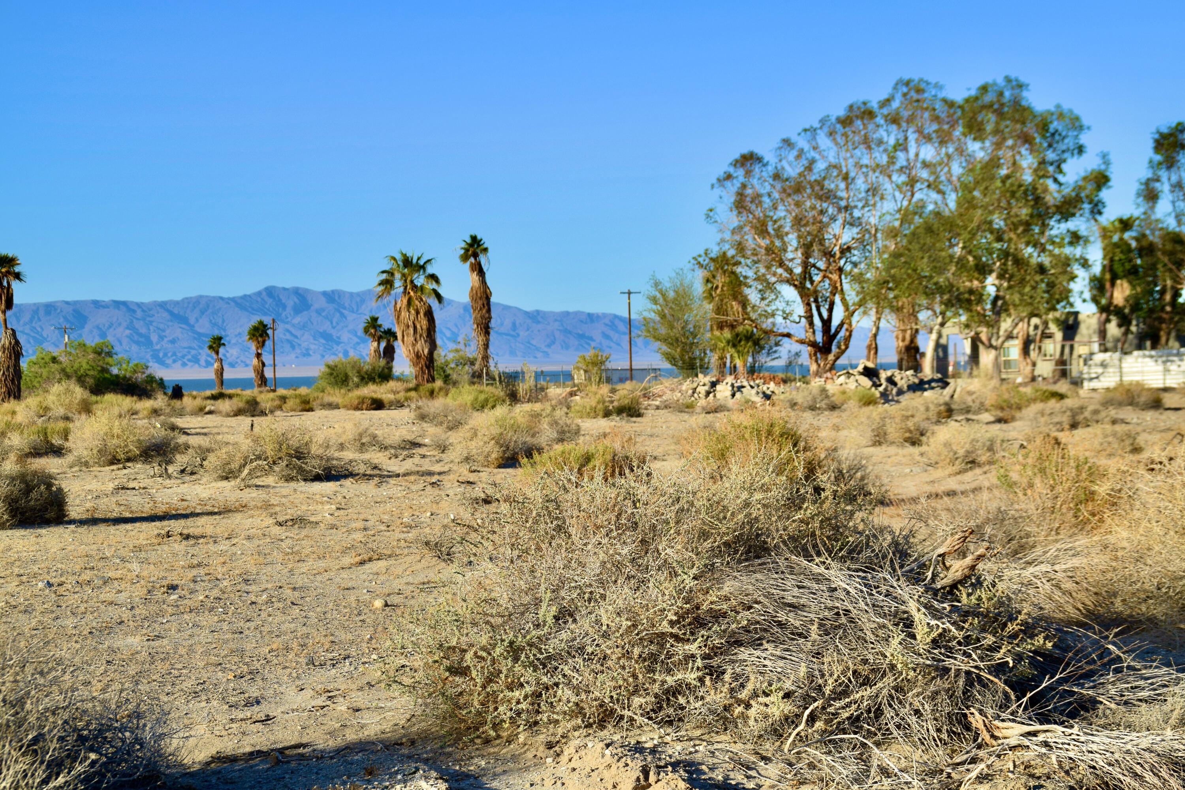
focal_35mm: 72
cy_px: 395
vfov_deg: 18.9
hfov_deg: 28.1
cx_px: 592
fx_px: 2370
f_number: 10
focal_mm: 48
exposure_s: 1/400
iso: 200
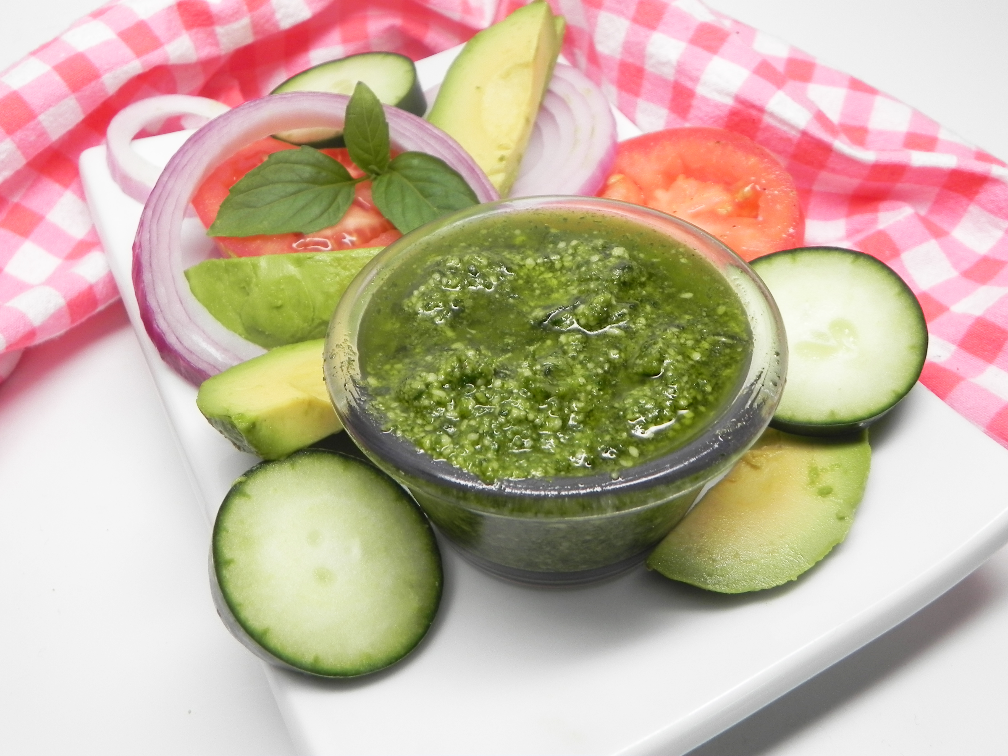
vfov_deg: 42.9
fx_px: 961
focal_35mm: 33
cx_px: 504
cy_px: 378
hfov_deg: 55.4
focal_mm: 5.9
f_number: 2.8
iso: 160
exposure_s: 1/38.5
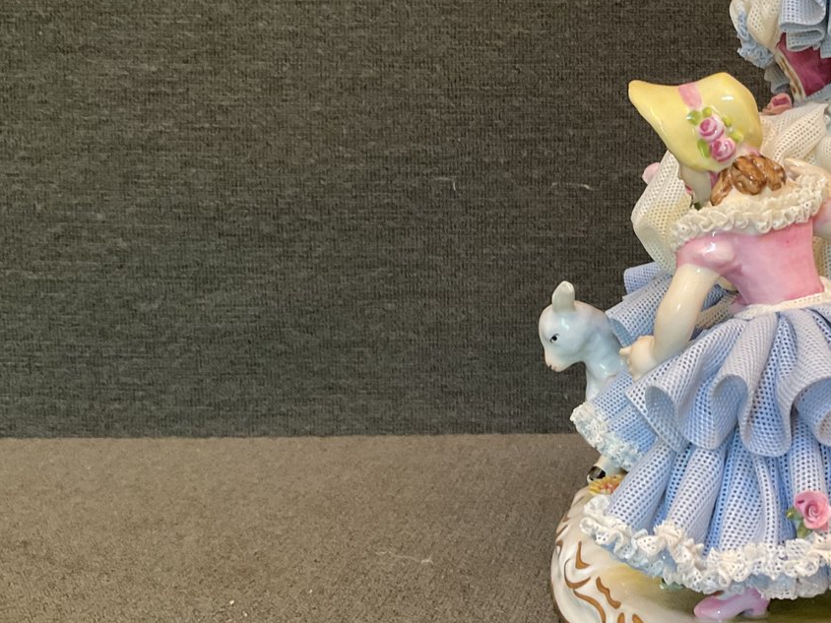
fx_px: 1248
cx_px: 731
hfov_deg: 34.9
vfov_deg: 28.0
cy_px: 252
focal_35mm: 52
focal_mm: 3
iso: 250
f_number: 1.8
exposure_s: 1/30
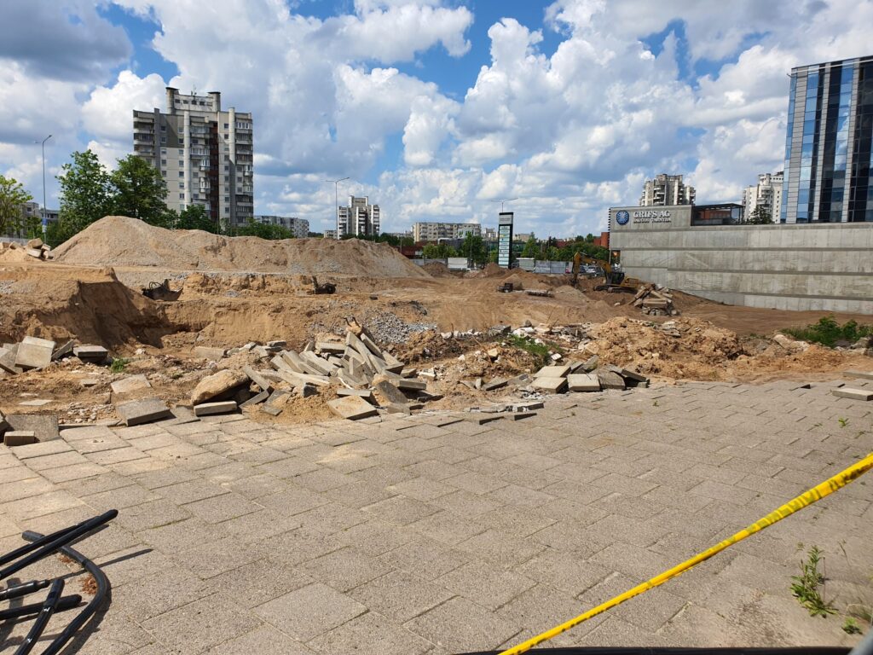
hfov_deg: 67.3
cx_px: 436
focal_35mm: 26
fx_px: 656
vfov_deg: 53.1
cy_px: 328
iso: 50
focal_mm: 4.3
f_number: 2.4
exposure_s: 1/2328
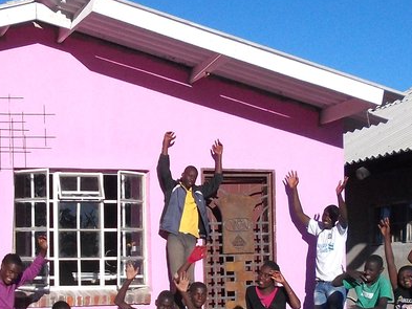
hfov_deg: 19.7
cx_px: 101
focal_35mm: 99
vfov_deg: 14.9
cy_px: 246
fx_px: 1179
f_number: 6.2
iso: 80
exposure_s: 1/500
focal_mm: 5.3
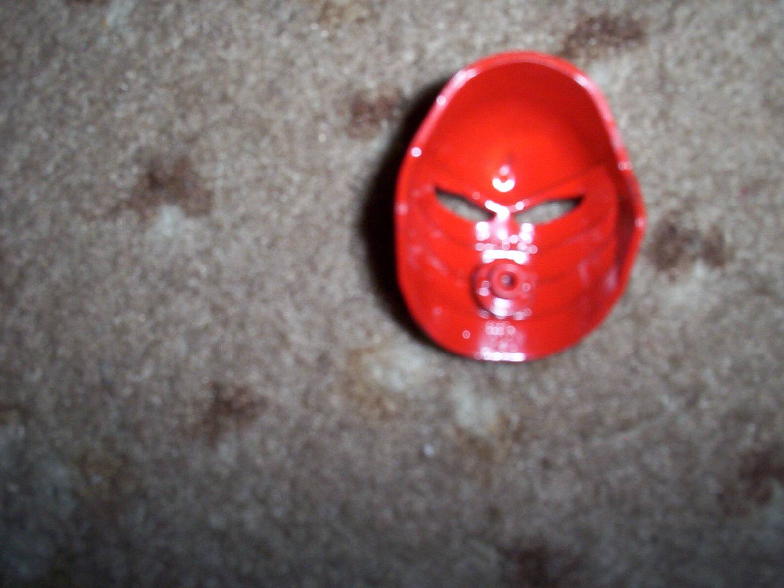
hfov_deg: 46.8
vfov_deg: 36.0
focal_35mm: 40
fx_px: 906
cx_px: 387
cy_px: 291
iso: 140
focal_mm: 6
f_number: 4.5
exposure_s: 1/30
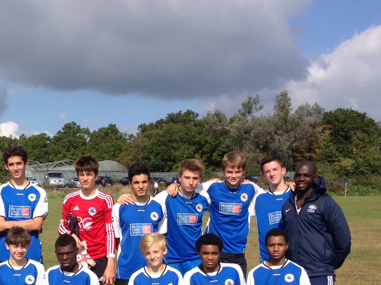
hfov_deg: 28.3
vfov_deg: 21.4
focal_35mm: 67
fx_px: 737
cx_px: 68
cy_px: 259
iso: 50
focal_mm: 4.12
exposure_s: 1/1808
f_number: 2.4
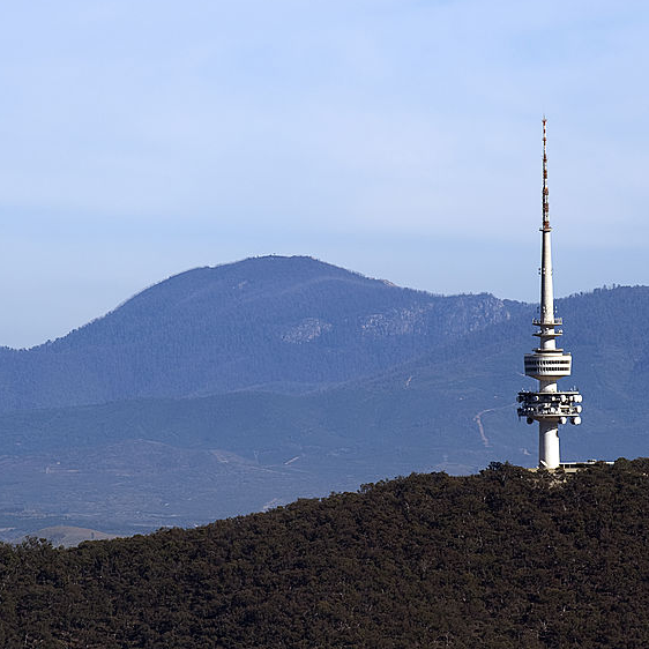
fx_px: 9842
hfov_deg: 3.8
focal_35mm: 464
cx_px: 356
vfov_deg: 3.8
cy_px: 331
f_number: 7.1
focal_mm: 300
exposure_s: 1/800
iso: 200
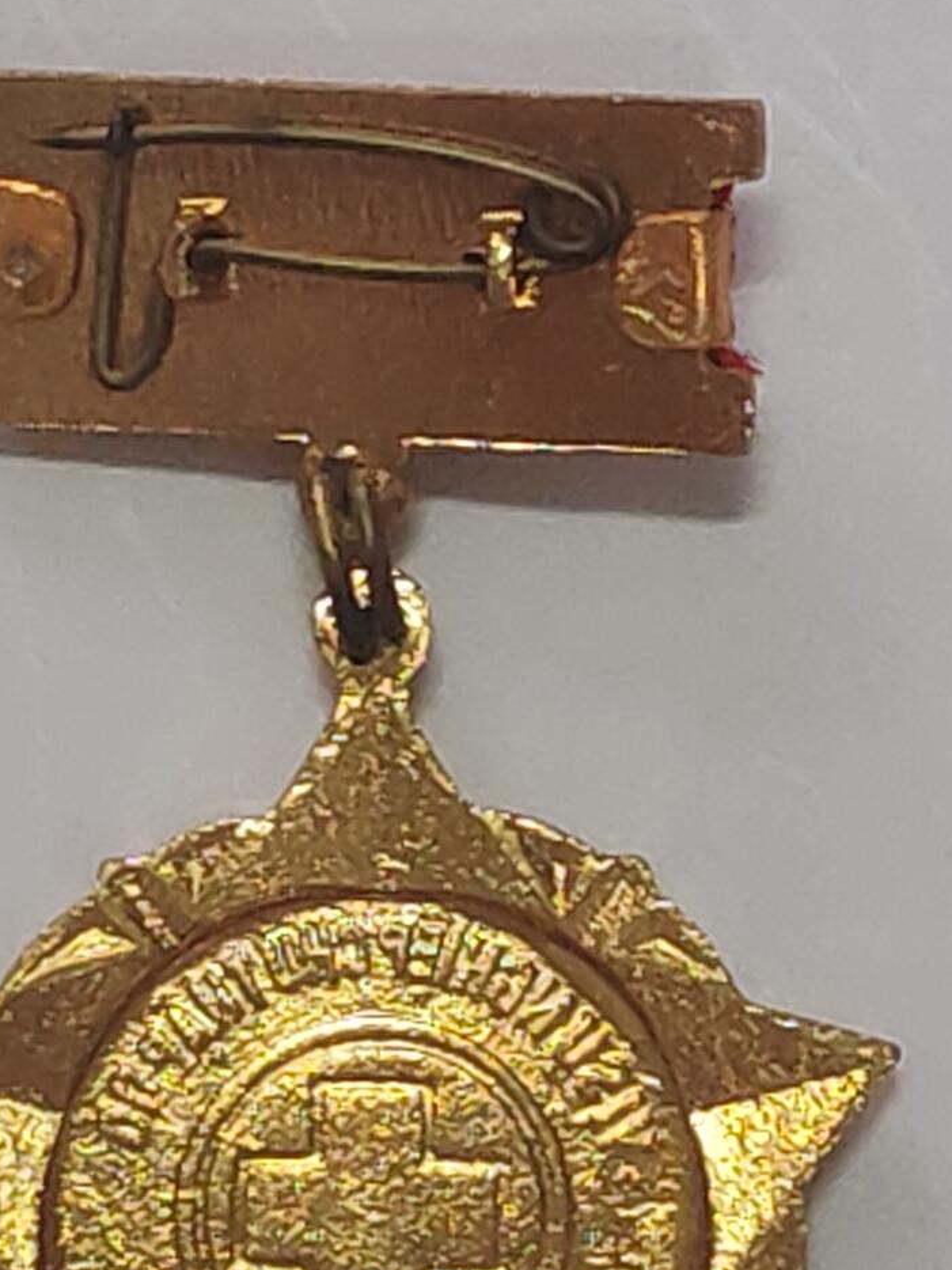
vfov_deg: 8.5
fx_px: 8546
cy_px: 876
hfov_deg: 6.4
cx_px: 384
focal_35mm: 233
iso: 320
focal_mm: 5.52
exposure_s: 1/33
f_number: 1.95
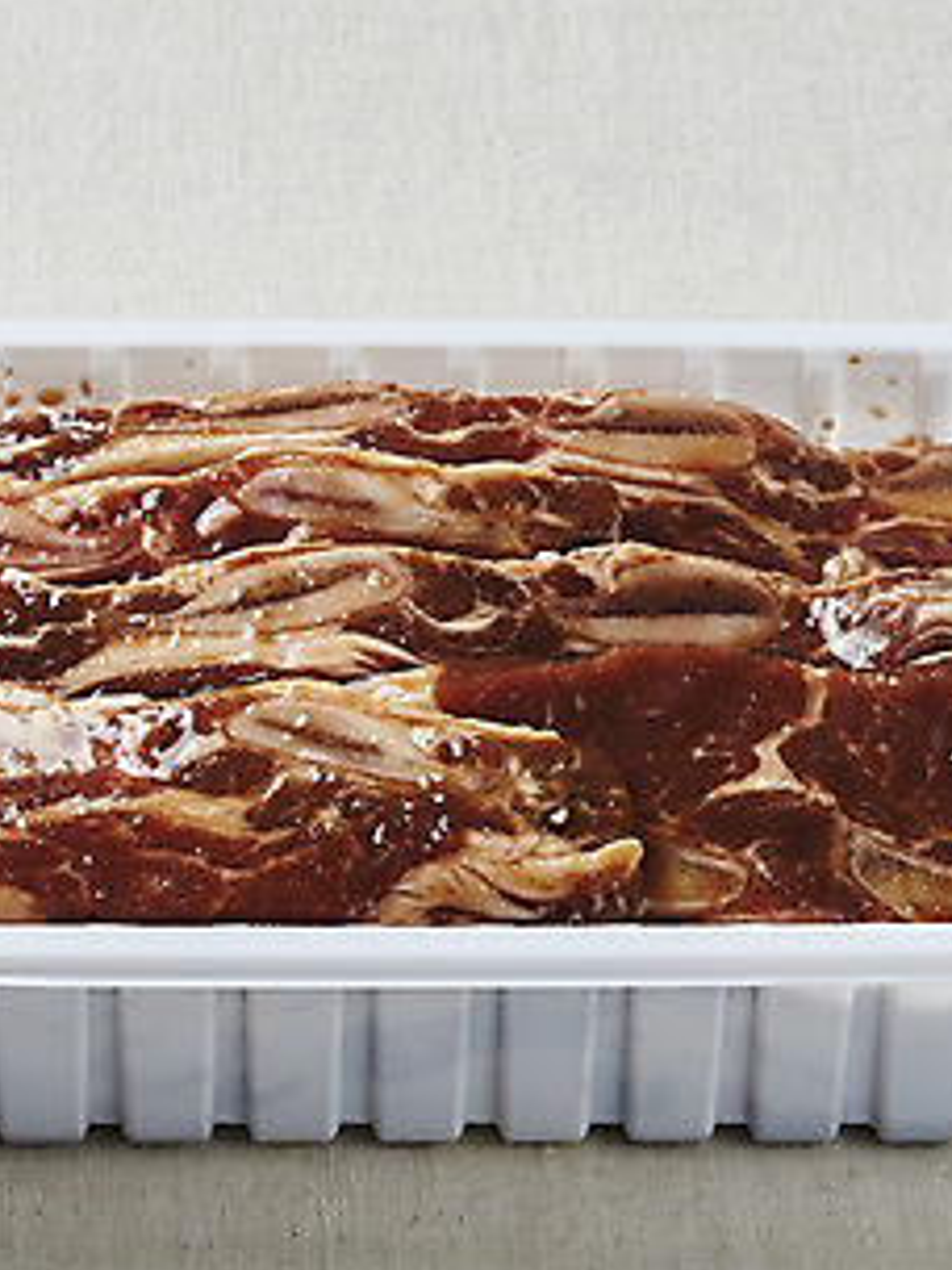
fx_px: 7297
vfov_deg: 9.9
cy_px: 681
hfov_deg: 7.5
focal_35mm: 199
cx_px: 361
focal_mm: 105
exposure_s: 1/125
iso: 100
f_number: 20
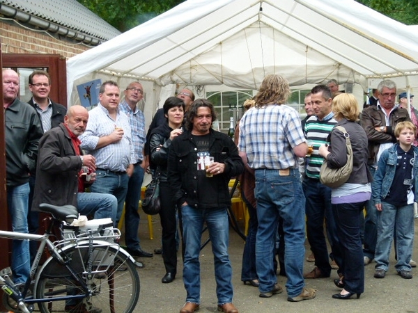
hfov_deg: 27.8
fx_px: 845
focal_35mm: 70
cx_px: 209
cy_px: 156
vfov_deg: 21.0
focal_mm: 12.6
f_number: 3.3
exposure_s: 1/60
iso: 250
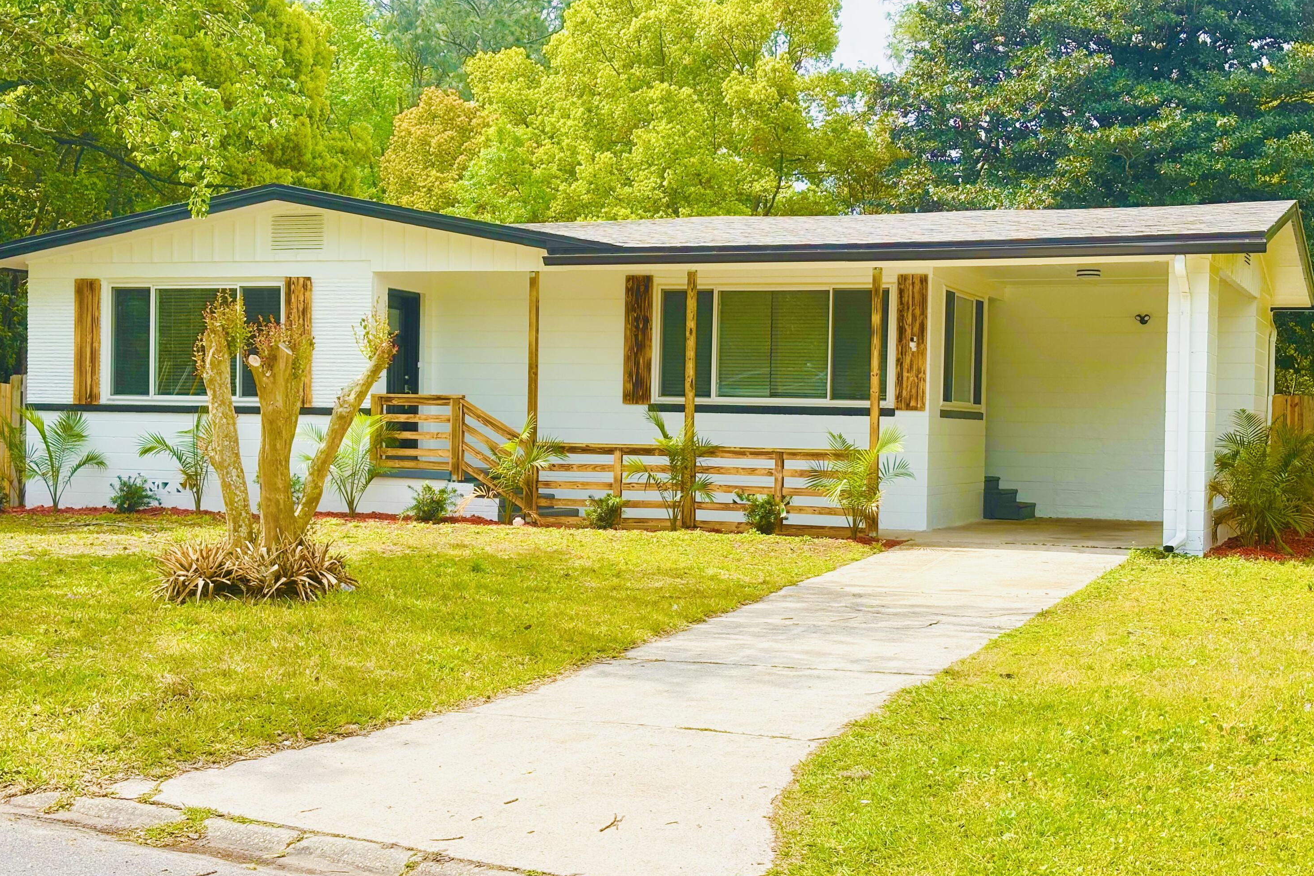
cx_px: 656
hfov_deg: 36.2
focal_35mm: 55
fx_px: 2007
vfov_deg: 24.6
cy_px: 447
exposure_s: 1/2151
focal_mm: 5.96
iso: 32
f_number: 1.6
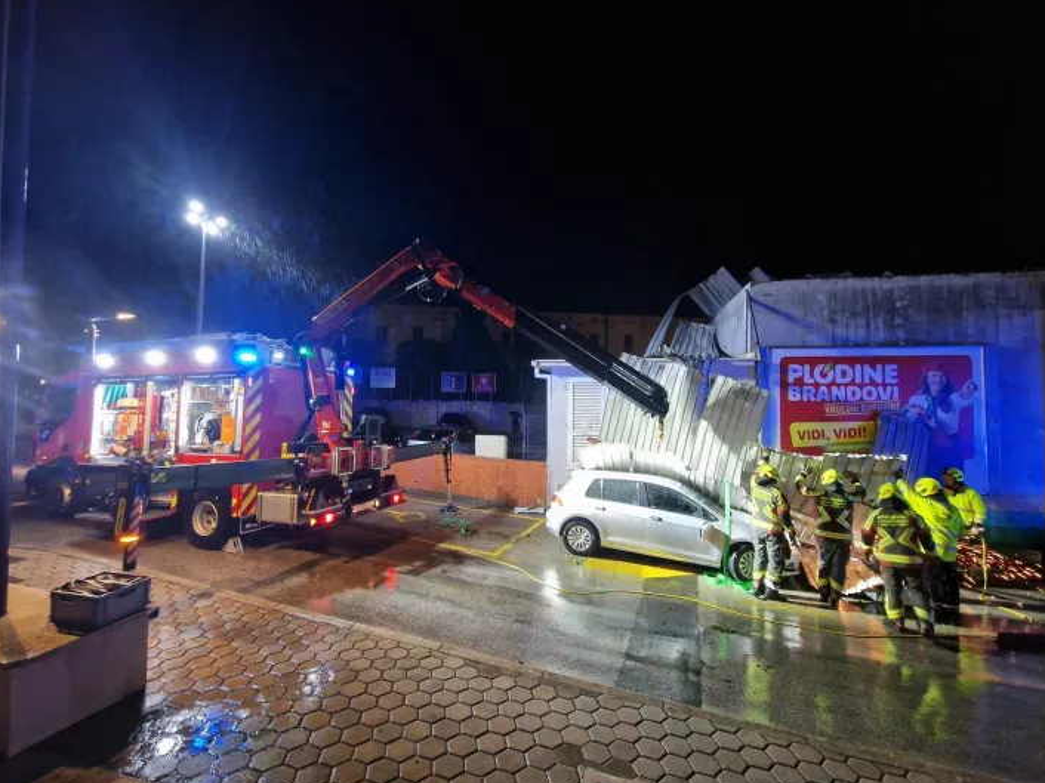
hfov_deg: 102.1
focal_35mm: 14
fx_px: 422
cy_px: 383
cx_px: 524
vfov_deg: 85.6
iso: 640
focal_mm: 2.2
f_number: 2.2
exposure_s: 1/36
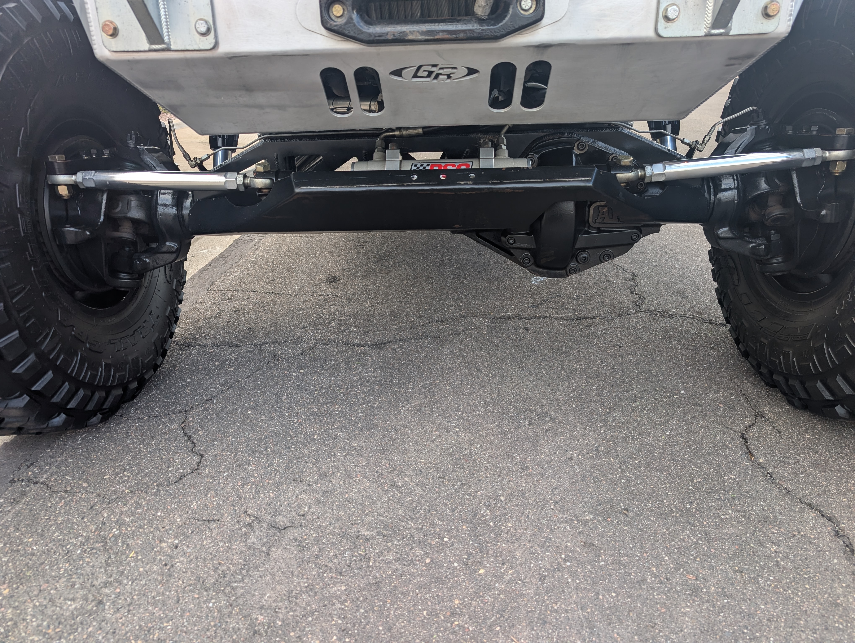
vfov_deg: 56.9
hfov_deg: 71.5
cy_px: 322
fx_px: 594
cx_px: 428
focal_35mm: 24
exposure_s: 1/72
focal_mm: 6.9
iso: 21
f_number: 1.68
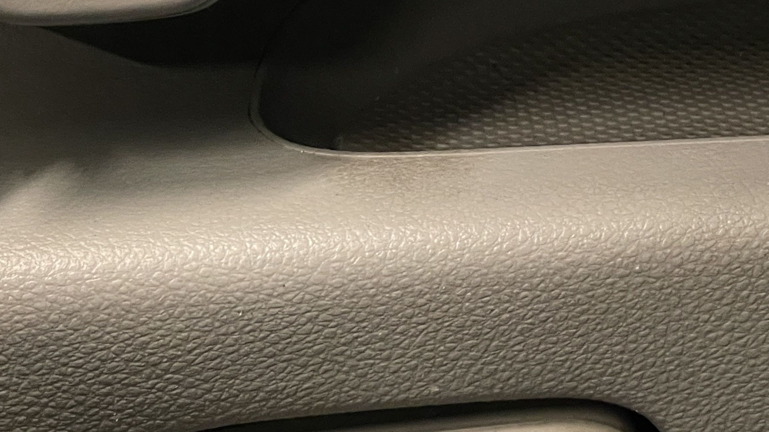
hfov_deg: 16.5
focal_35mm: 130
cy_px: 111
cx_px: 473
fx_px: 2651
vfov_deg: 9.3
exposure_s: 1/50
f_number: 2
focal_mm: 6
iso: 500
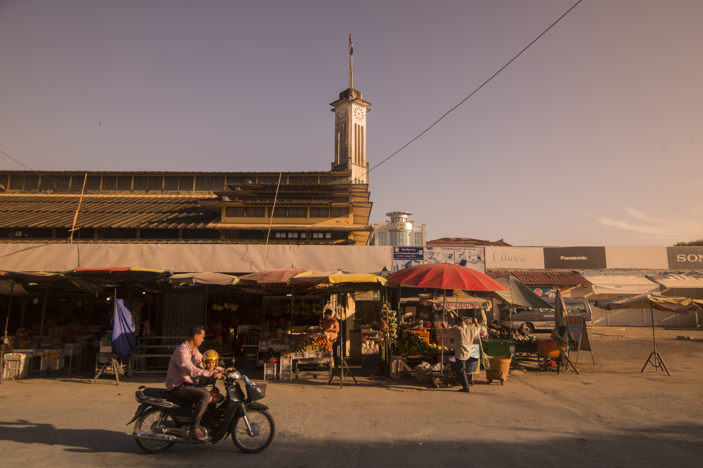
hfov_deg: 78.6
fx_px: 430
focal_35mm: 22
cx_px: 352
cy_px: 234
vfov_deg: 57.2
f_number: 5
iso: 200
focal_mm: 22
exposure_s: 1/1000
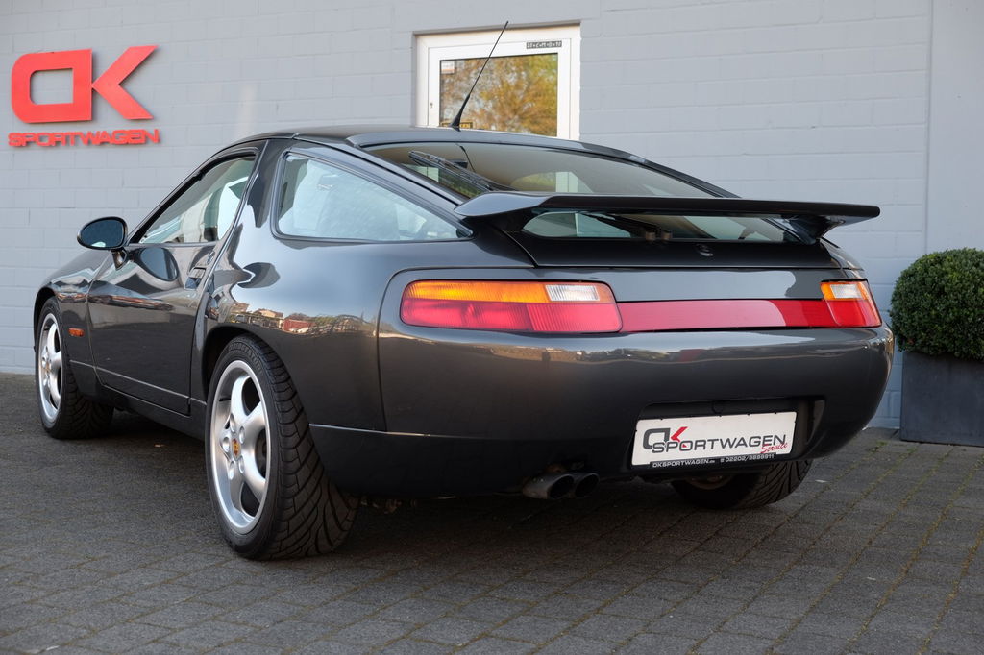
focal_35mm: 47
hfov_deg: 41.9
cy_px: 328
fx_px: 1284
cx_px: 492
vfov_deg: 28.6
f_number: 4
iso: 200
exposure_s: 1/140
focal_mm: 31.5
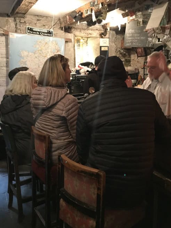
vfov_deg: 55.1
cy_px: 94
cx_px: 89
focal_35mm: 33
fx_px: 217
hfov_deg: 42.9
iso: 80
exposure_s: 1/7
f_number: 1.8
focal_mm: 4
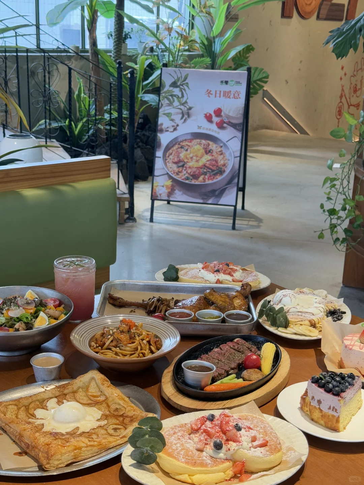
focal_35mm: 48
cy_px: 242
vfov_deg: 39.7
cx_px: 182
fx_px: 673
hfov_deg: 30.3
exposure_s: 1/100
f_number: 1.78
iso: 100
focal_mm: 6.76
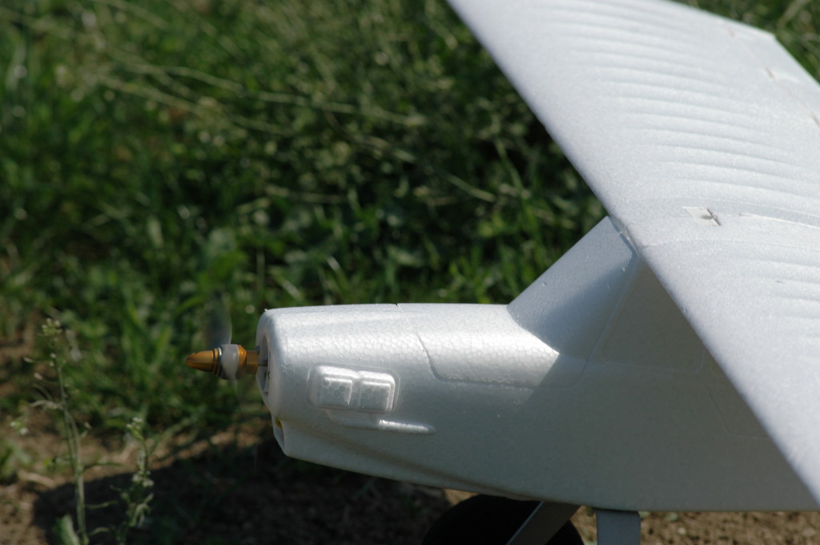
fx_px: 6825
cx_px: 410
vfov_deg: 4.6
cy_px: 272
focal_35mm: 300
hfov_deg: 6.9
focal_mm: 200
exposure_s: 1/1000
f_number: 8
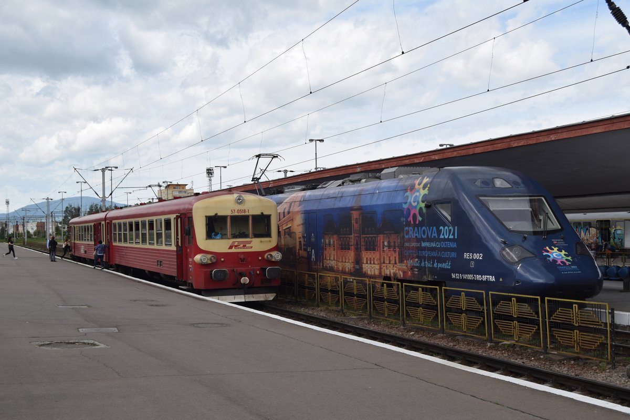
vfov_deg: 28.9
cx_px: 315
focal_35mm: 46
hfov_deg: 42.3
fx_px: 813
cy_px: 210
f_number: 9
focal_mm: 31
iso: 200
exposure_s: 1/320
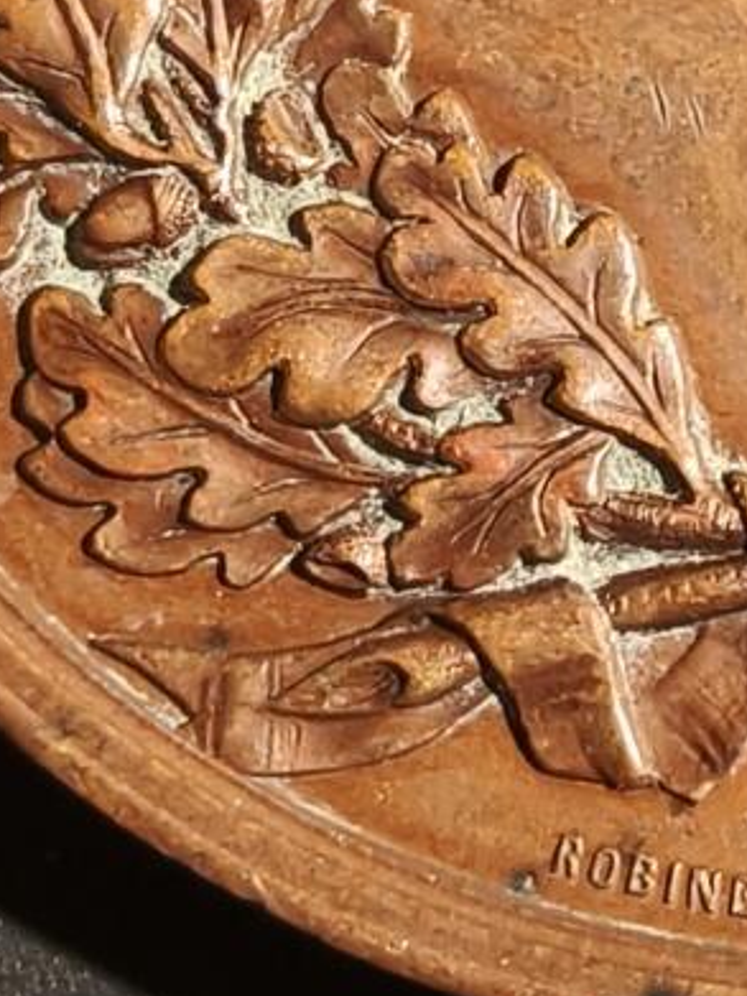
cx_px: 931
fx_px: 3052
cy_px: 104
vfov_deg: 18.3
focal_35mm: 106
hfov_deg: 13.5
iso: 320
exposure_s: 1/50
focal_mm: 2.32
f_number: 2
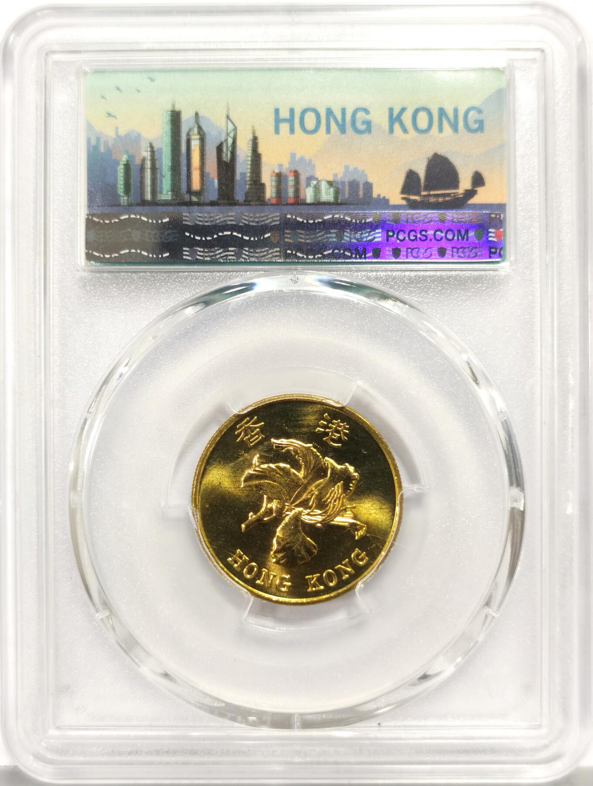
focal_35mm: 54
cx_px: 296
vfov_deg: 35.5
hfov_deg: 27.1
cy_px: 393
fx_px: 1228
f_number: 16
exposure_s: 1/100
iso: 160
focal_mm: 5.56
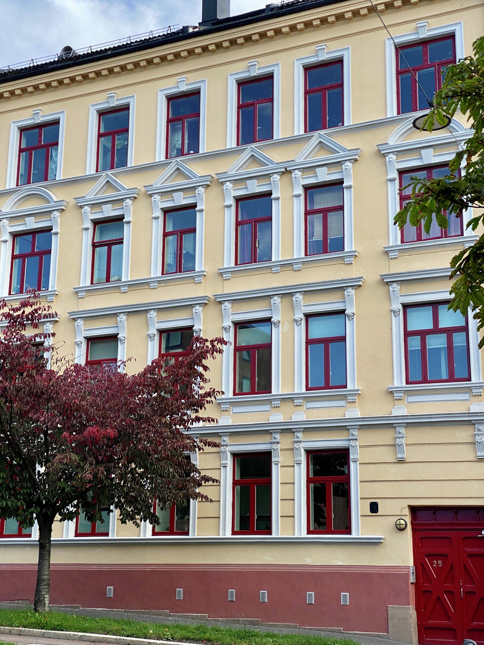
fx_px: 969
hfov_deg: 28.0
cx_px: 242
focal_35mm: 52
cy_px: 322
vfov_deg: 36.8
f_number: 2
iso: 20
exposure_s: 1/695
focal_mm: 6
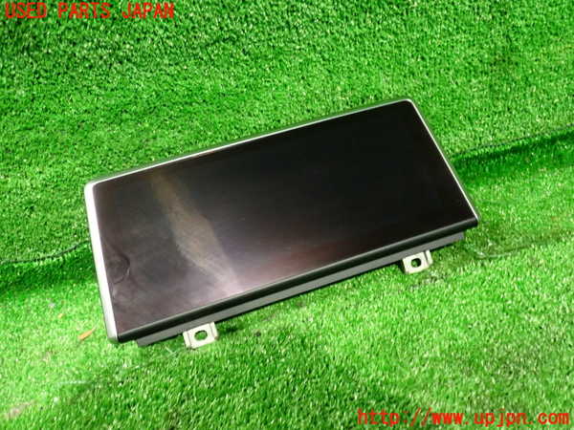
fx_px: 497
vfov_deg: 46.8
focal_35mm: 30
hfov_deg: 60.0
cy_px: 215
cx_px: 287
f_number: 2.3
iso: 800
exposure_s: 1/20
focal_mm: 5.4
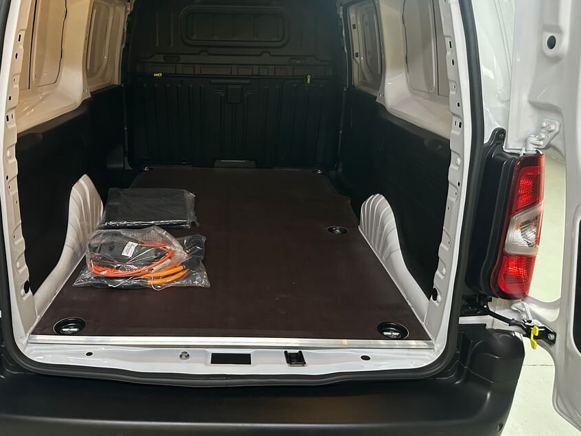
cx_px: 237
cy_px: 181
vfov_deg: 48.1
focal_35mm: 29
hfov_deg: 61.2
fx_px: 487
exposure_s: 1/33
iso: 640
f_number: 1.78
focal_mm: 6.86
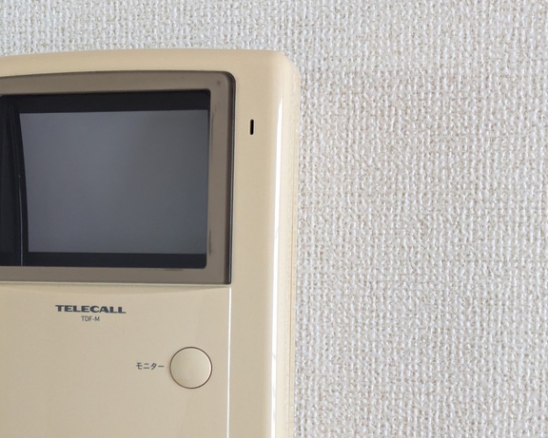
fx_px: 1346
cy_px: 323
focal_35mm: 83
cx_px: 141
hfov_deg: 22.8
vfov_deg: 18.4
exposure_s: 1/60
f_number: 1.89
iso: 440
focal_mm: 5.43
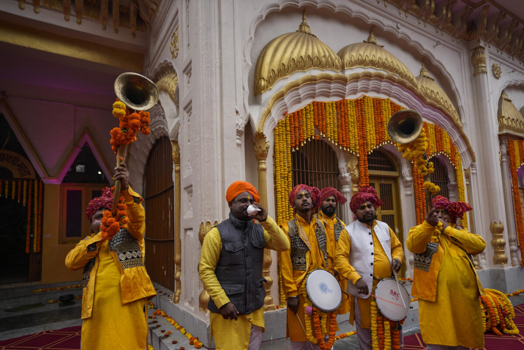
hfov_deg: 76.1
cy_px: 175
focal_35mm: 23
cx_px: 262
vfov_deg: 55.1
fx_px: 335
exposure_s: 1/1250
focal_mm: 23
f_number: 3.2
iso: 400
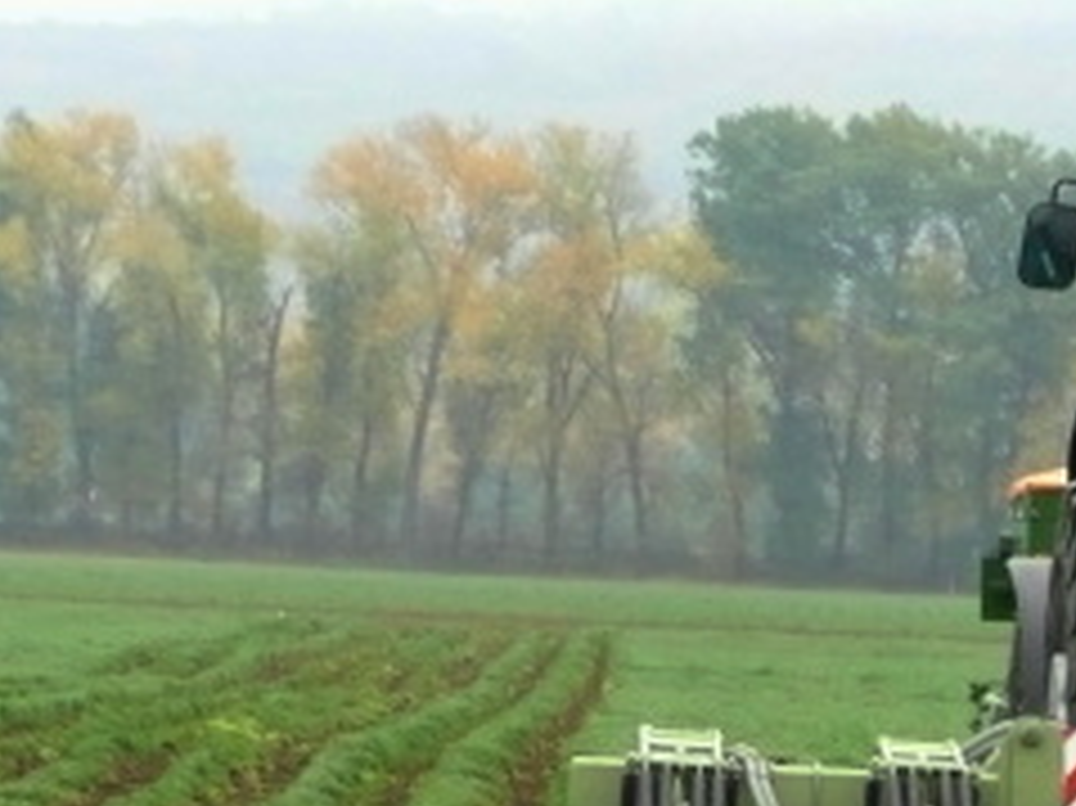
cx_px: 1342
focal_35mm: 211
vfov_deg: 7.0
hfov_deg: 9.2
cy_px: 671
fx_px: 6555
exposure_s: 1/60
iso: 200
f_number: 4.7
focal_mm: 13.7
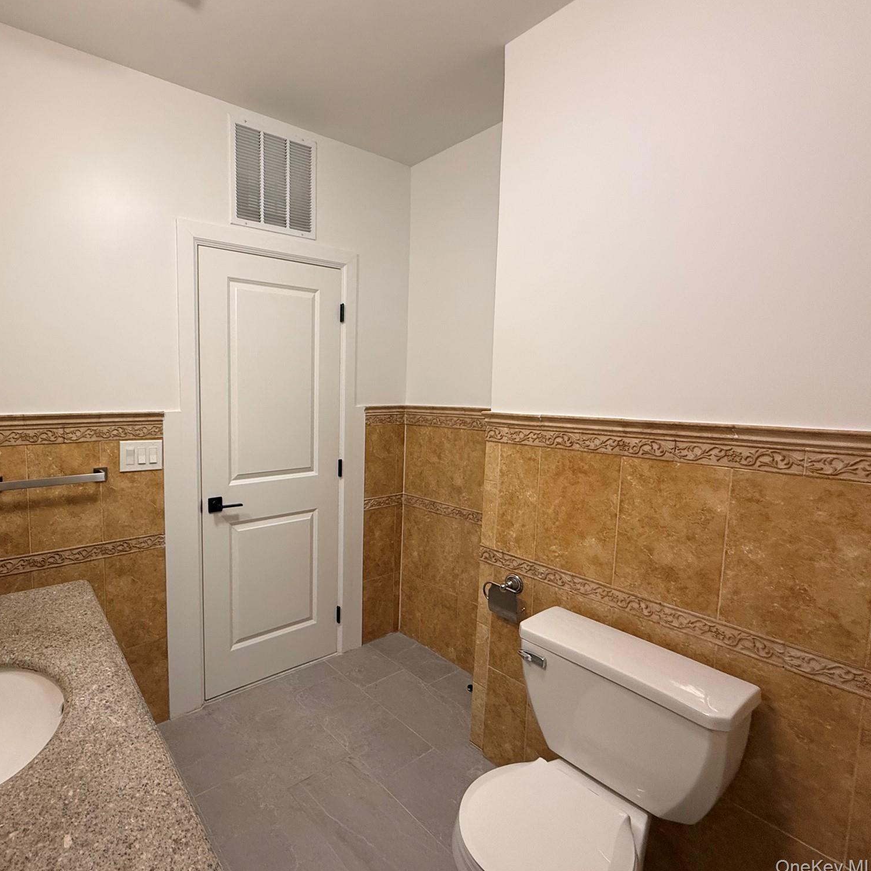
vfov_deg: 84.0
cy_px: 432
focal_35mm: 17
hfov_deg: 81.4
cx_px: 296
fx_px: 484
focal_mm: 2.22
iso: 320
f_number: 2.2
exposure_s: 1/120
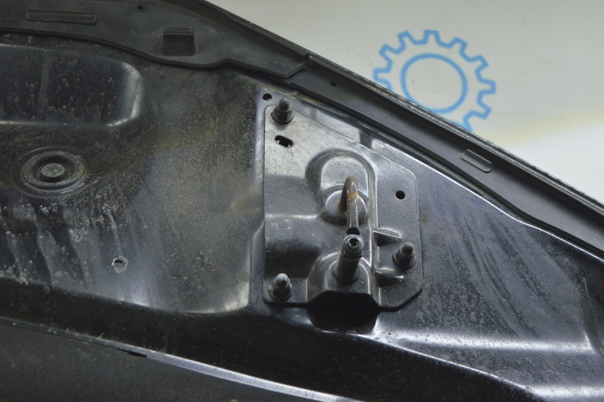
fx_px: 1325
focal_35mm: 79
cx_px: 305
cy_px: 184
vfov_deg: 17.3
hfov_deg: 25.7
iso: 400
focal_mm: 48
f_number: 5.6
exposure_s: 1/40
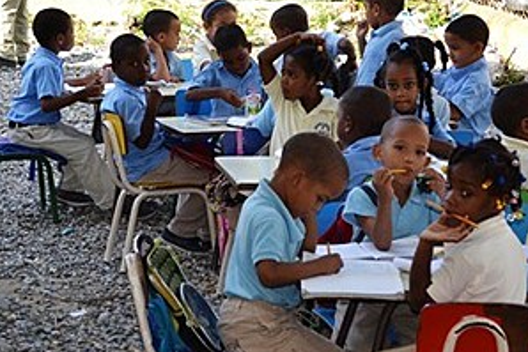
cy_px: 107
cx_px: 168
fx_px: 1893
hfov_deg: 15.8
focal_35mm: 129
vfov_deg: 10.6
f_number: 5.3
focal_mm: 40
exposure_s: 1/125
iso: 110
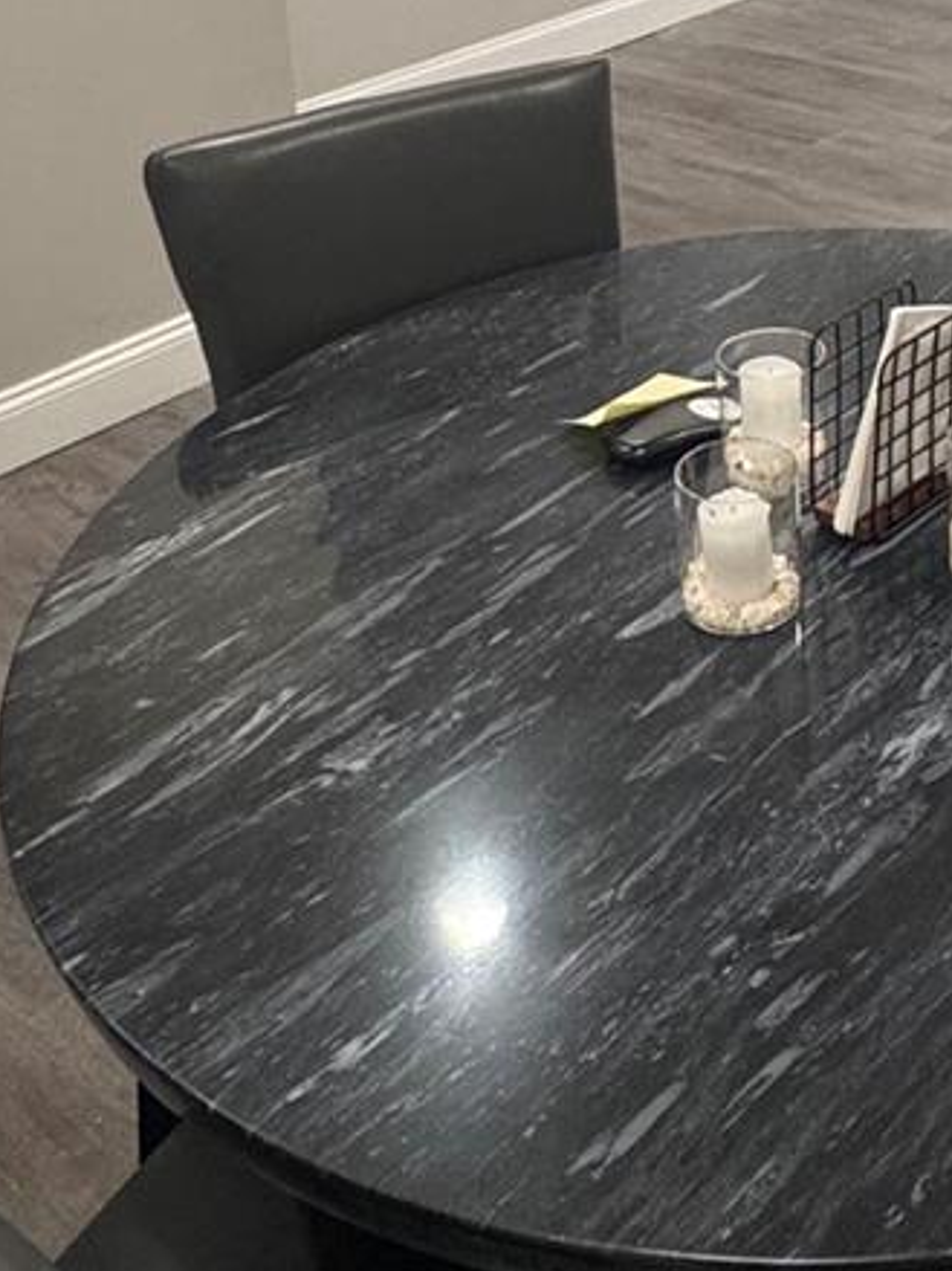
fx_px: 1798
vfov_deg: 34.5
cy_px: -72
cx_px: 865
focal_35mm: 49
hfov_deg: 28.5
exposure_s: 1/60
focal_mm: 2.22
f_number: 2.2
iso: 250
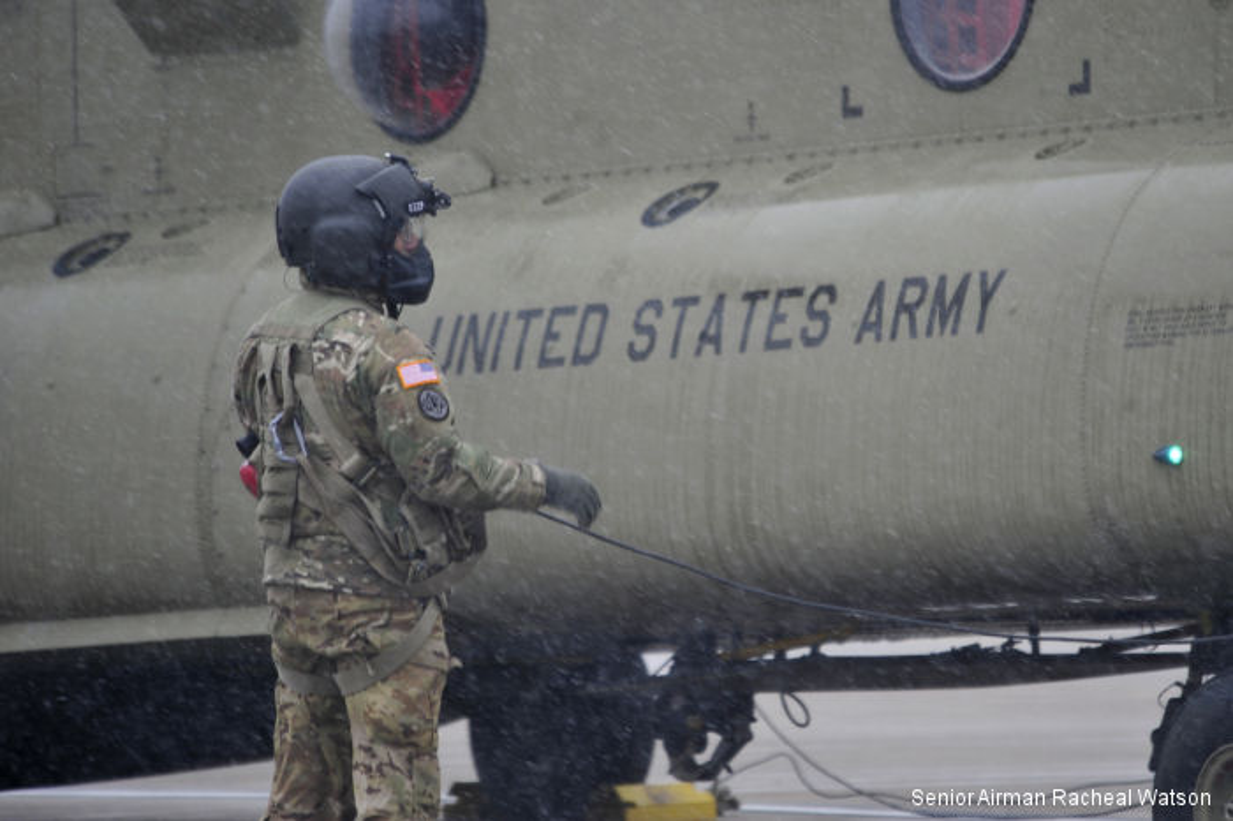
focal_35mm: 400
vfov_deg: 3.4
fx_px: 13693
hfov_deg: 5.2
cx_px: 616
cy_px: 410
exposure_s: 1/250
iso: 200
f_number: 5.6
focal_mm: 400
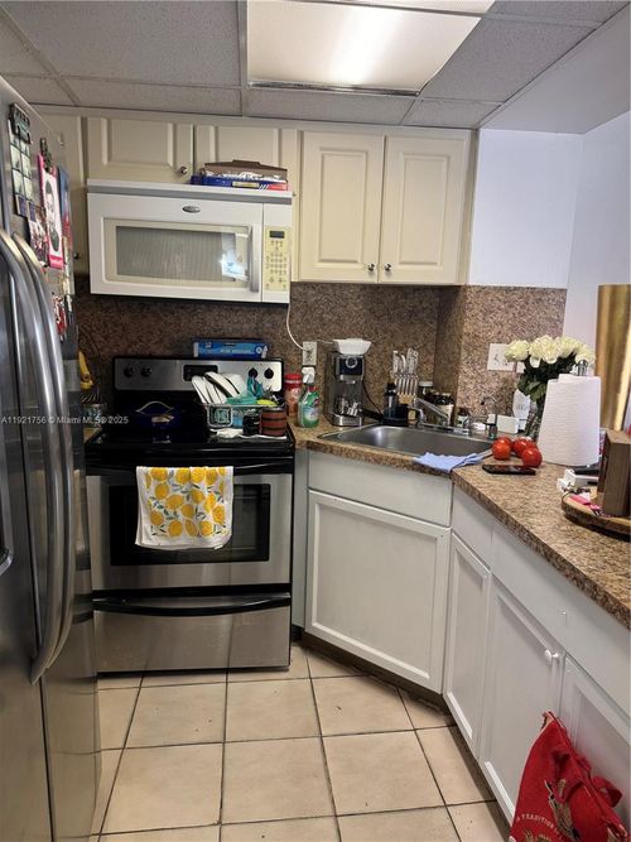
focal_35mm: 24
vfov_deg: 71.6
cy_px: 421
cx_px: 316
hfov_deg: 56.8
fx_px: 584
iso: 125
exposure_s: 1/60
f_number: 1.78
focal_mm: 6.76
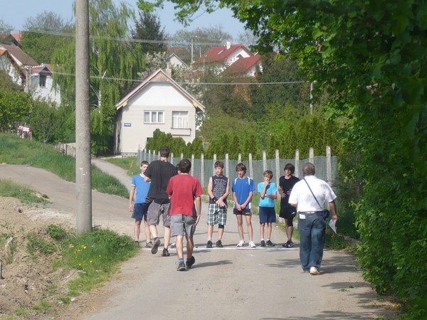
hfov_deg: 14.0
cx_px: 214
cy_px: 160
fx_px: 1739
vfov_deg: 10.5
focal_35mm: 141
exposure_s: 1/400
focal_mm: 17
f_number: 4.9
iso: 100
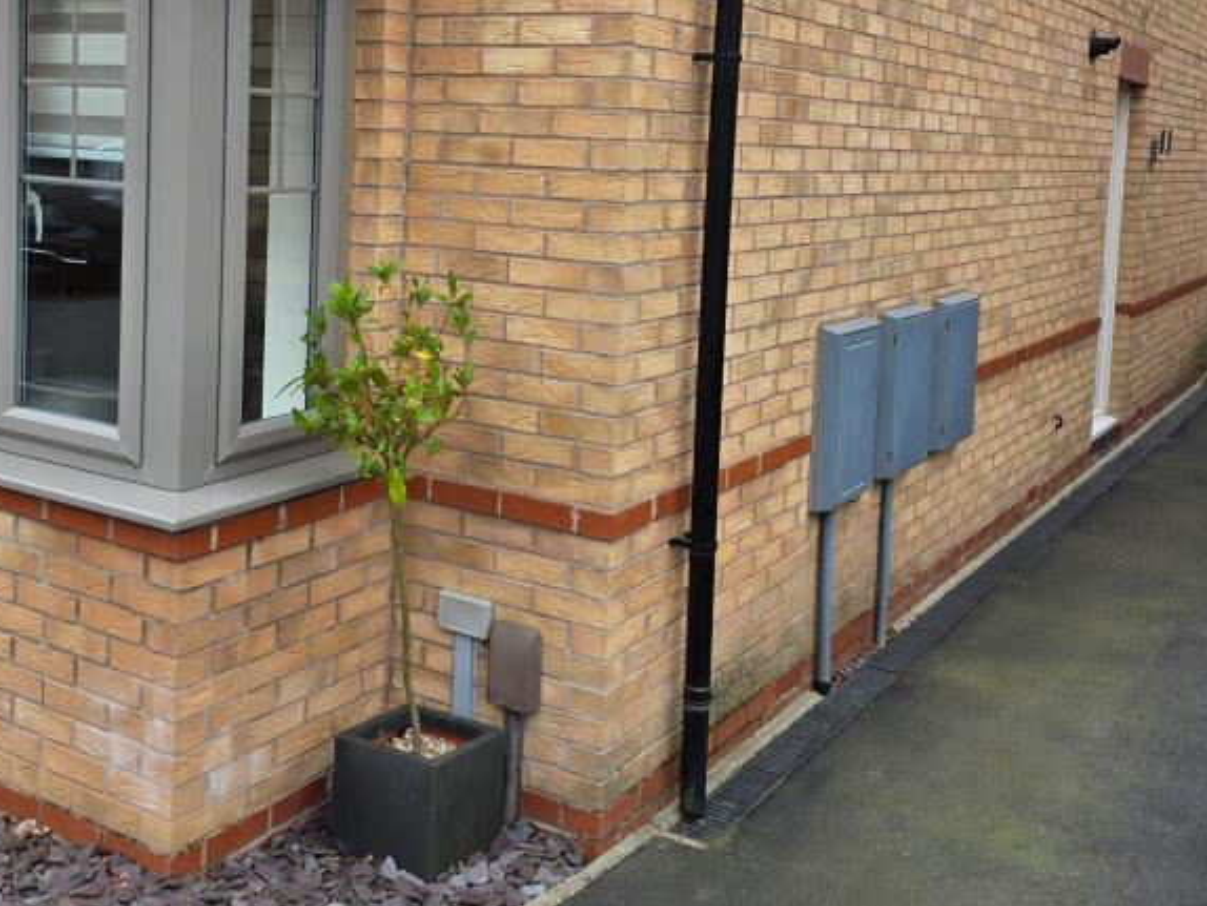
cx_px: 473
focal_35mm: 41
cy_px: 233
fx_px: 1430
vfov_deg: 34.5
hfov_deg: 45.5
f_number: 1.7
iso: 32
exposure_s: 1/180
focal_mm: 6.3
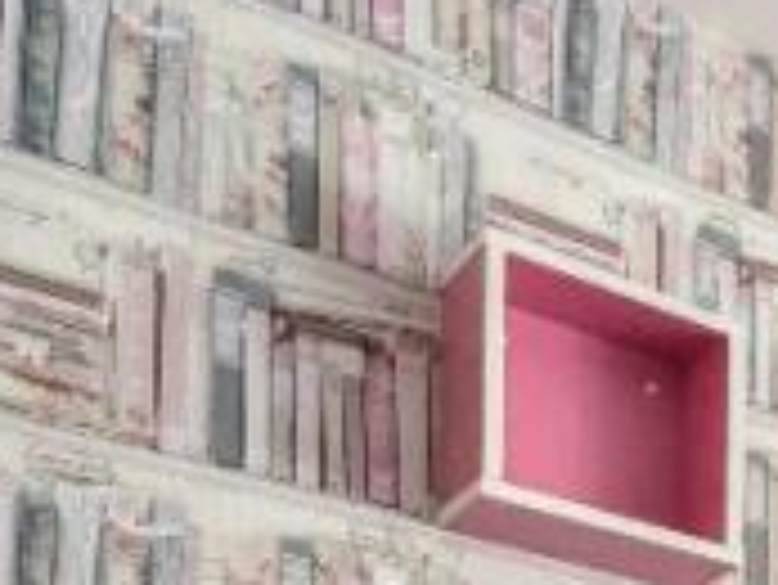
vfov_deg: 16.1
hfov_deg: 19.8
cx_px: 1417
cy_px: 1172
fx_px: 1597
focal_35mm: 71
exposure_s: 1/469
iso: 52
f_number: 1.7
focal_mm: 2.02
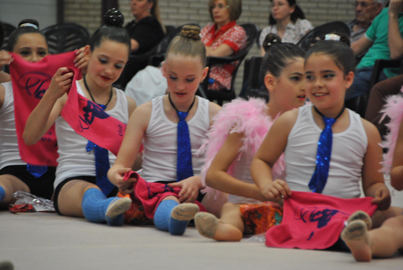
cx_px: 202
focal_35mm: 255
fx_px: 2858
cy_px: 135
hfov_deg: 8.1
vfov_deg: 5.4
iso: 800
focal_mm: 170
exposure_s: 1/100
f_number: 6
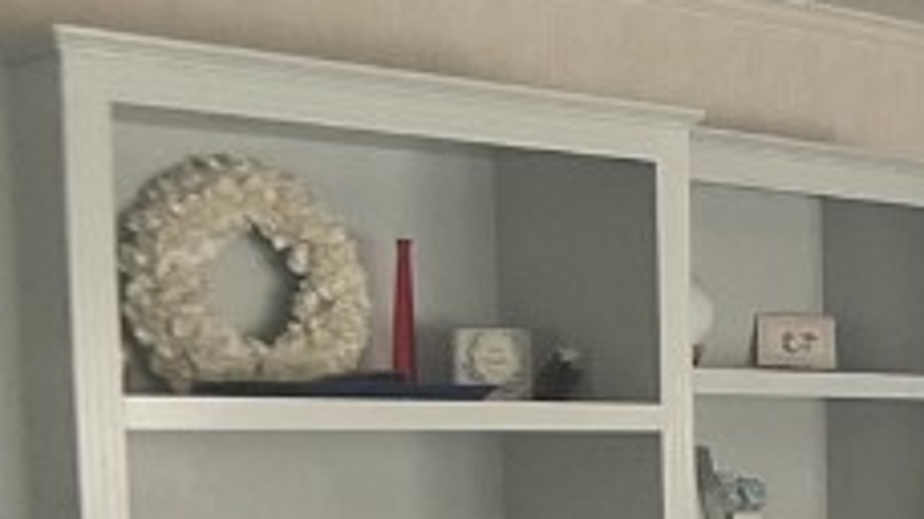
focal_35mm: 142
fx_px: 3477
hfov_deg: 14.1
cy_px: 823
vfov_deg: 8.3
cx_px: 1414
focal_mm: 3
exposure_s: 1/60
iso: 50
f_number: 1.8
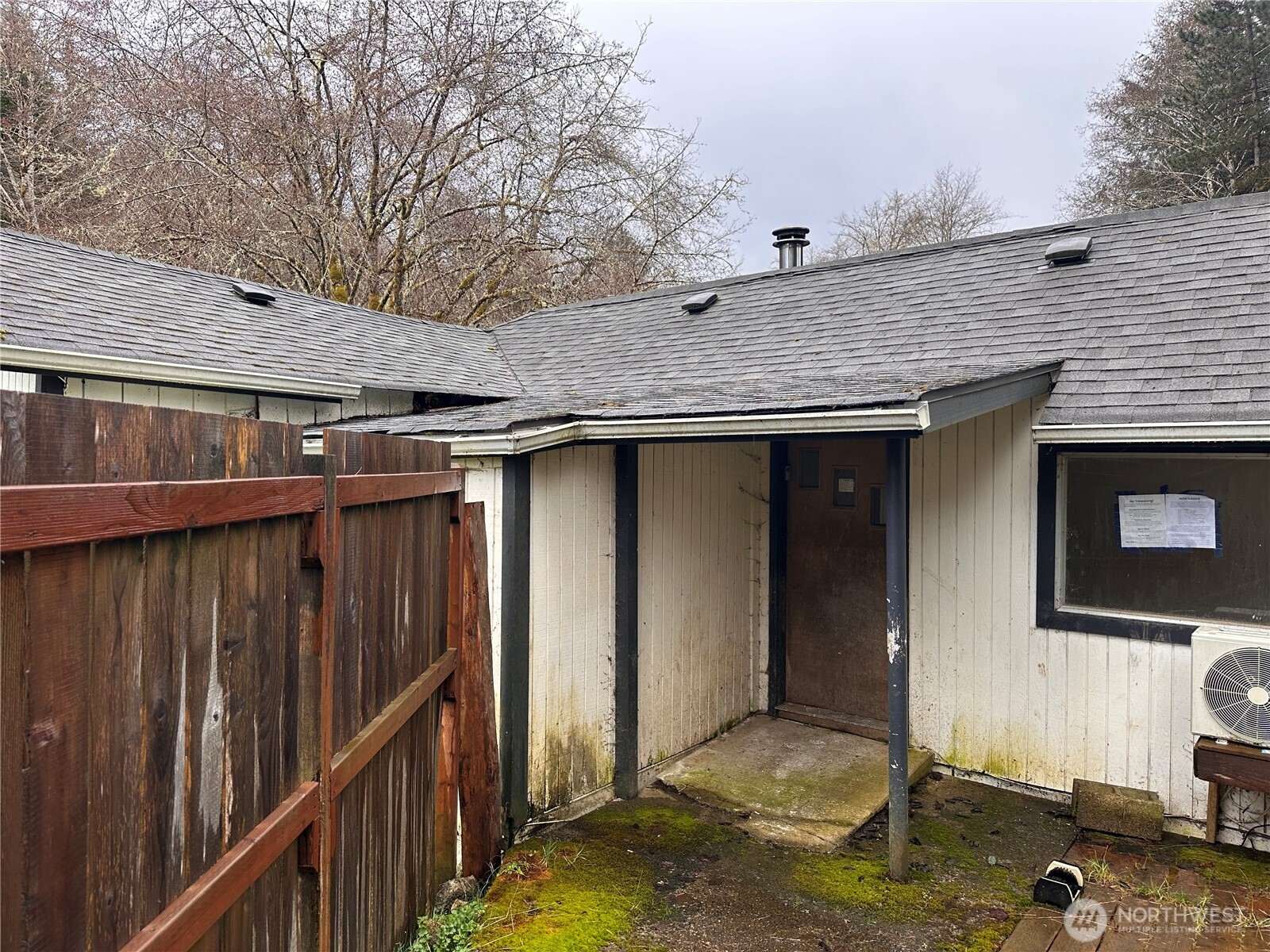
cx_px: 635
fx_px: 881
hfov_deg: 71.6
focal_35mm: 24
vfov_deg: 56.8
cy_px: 476
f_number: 1.78
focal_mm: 6.86
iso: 64
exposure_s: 1/211
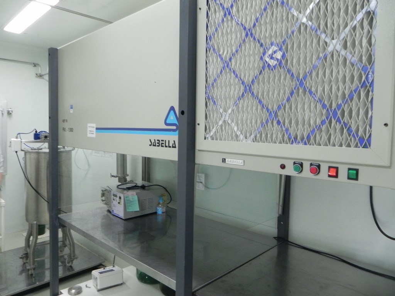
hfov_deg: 67.3
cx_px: 198
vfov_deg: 53.1
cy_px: 148
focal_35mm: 26
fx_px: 297
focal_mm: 4.6
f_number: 2.8
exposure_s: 1/18.8
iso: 400
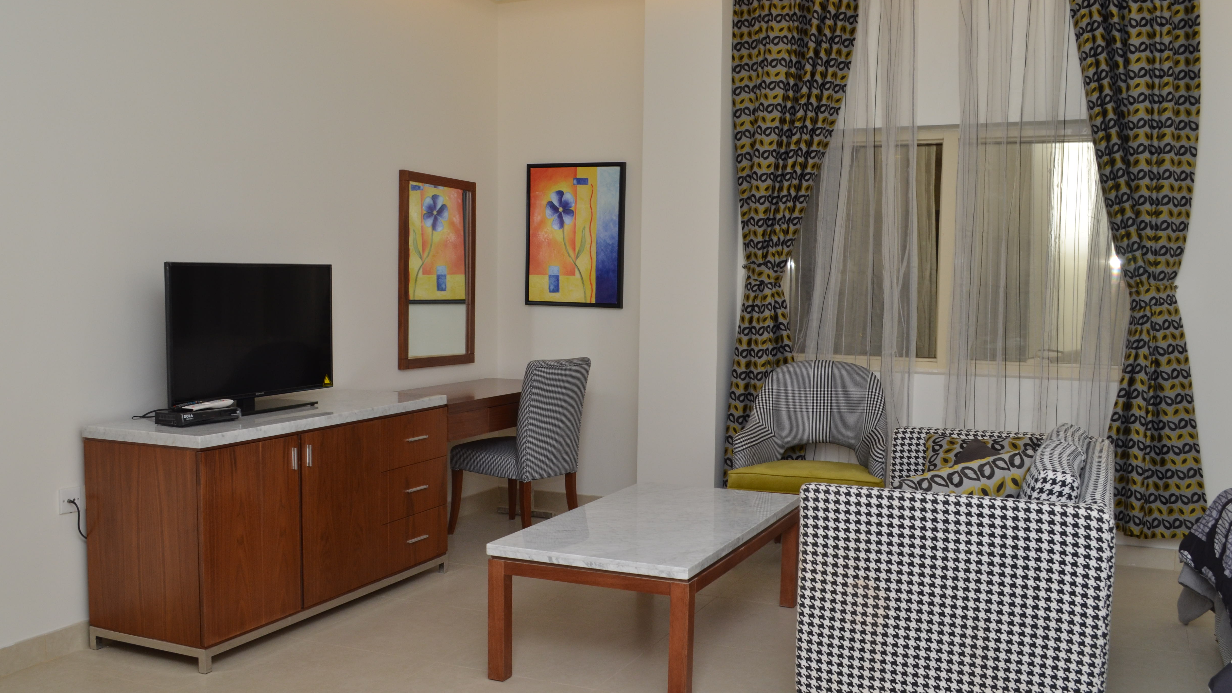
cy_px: 352
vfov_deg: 33.7
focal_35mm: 35
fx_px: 1143
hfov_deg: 56.6
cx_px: 608
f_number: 8
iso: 400
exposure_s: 1/180
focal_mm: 22
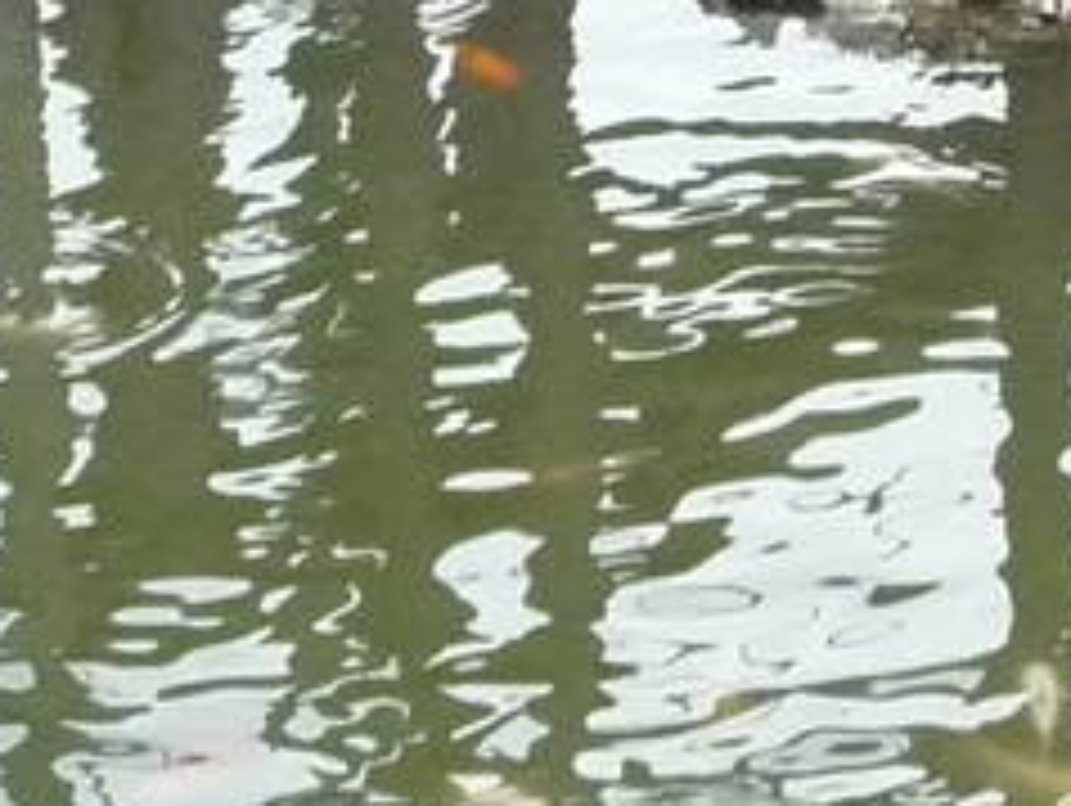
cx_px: 1706
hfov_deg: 10.1
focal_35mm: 188
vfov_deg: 7.6
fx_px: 5822
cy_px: -725
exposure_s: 1/500
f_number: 3.3
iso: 320
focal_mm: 4.7
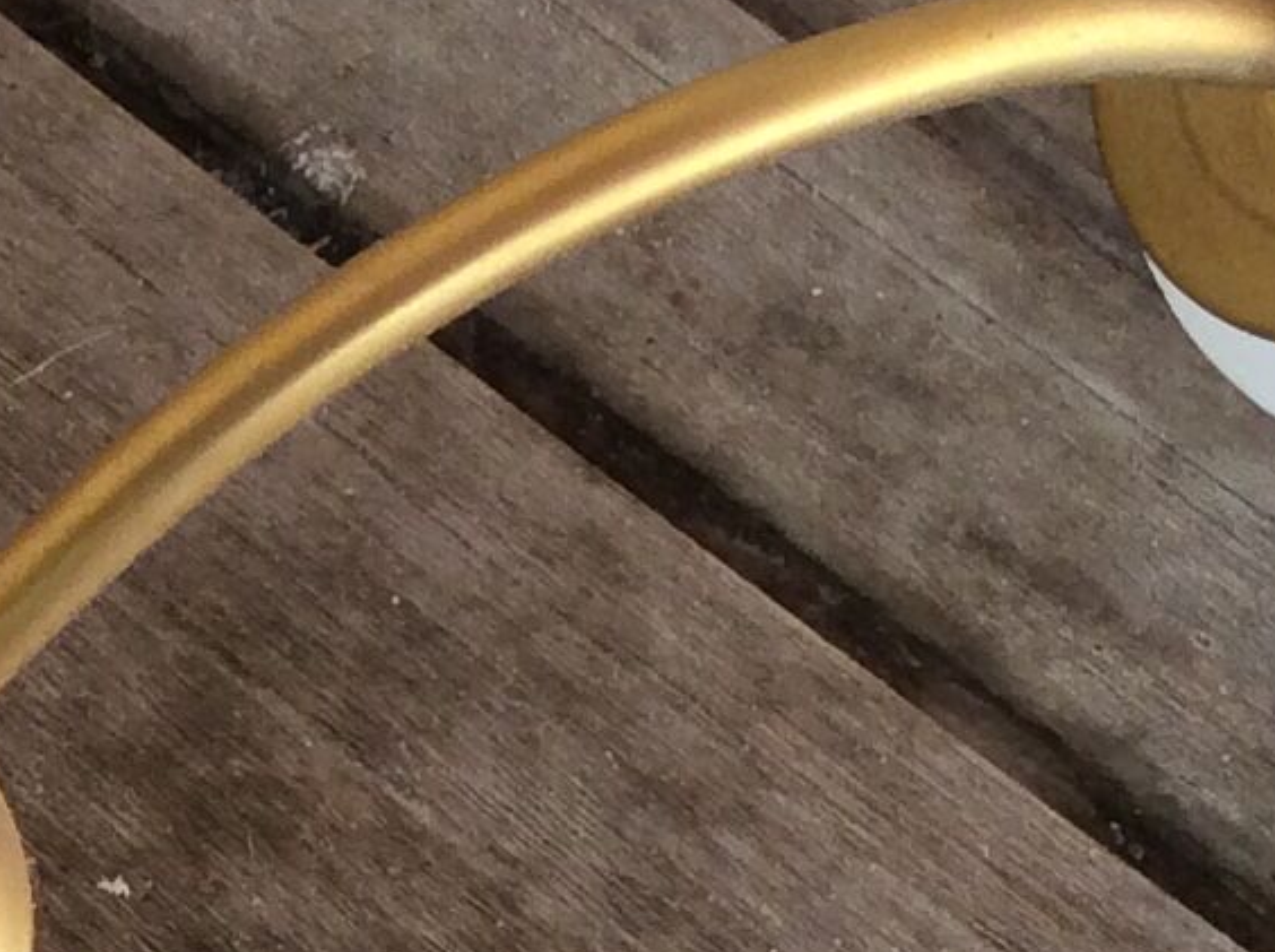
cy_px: 1110
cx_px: -572
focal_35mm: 147
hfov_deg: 12.8
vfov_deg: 9.9
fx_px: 5405
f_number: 2.4
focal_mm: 3.3
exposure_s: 1/50
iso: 50
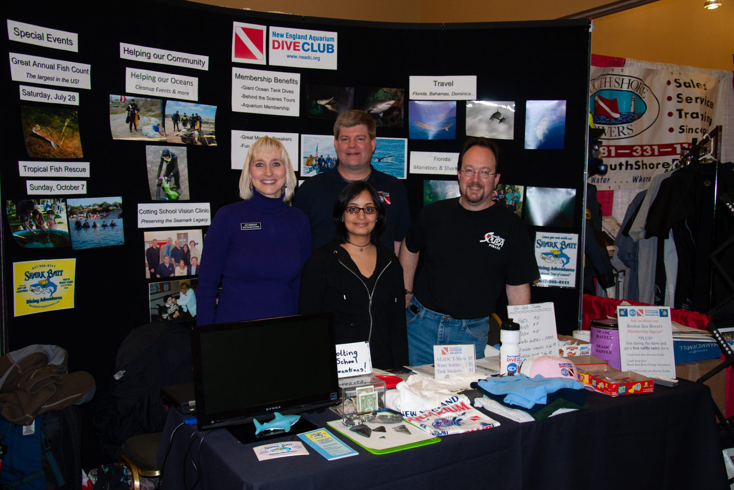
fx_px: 734
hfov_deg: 53.1
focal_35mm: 36
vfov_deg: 36.9
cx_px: 367
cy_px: 245
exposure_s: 1/60
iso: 400
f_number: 3.8
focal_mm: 24
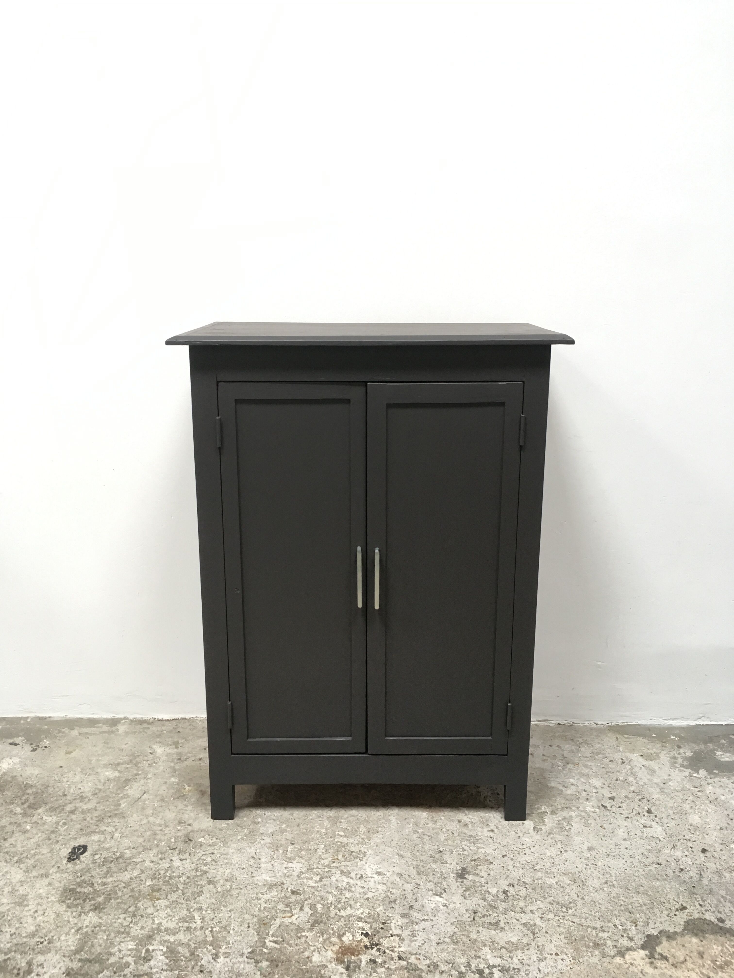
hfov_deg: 48.2
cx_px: 367
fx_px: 820
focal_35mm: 29
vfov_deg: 61.7
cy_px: 489
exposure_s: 1/33
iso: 64
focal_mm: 4.15
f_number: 2.2
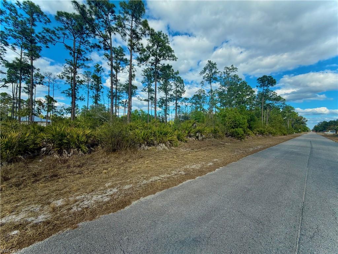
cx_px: 169
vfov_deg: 85.7
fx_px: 137
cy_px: 127
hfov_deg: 102.1
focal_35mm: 14
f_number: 2.2
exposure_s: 1/770
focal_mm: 2.22
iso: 25
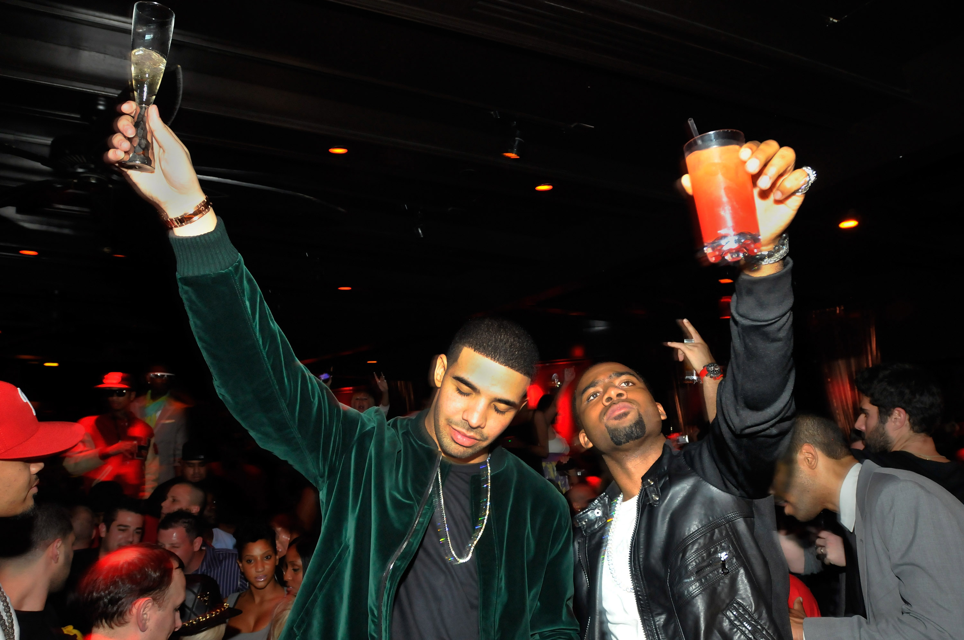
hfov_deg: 70.5
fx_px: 682
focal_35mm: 26
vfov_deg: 50.3
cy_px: 320
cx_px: 482
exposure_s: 1/15
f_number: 4.5
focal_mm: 17
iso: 1000
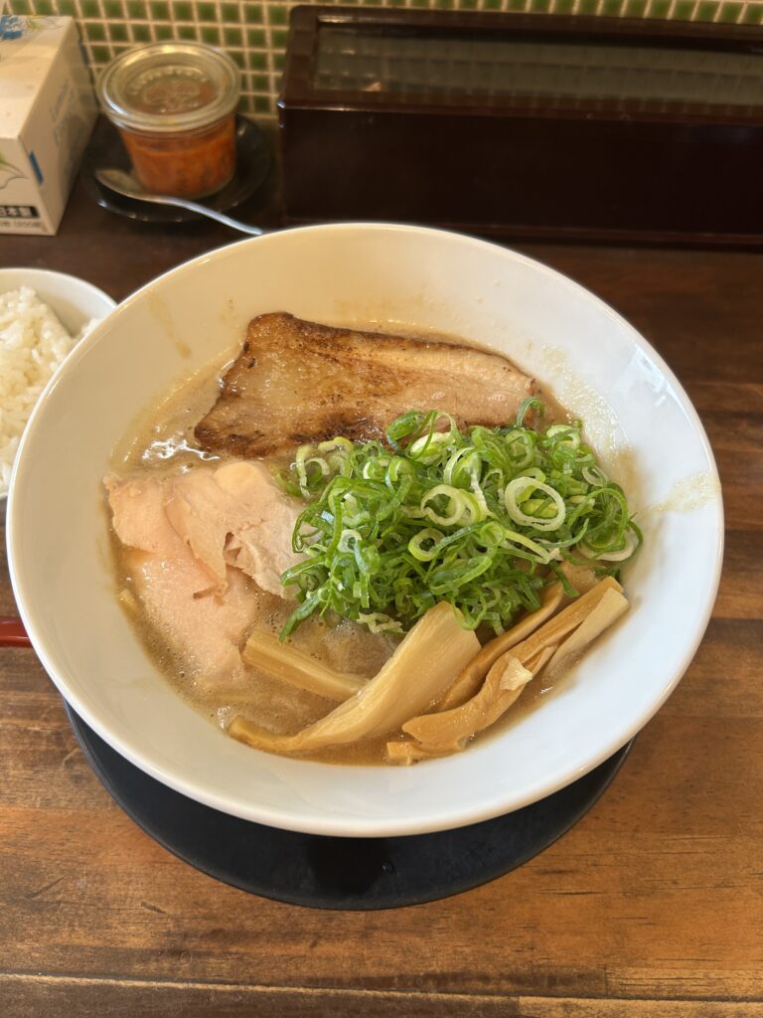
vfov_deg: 67.3
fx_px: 764
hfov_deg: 53.1
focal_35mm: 26
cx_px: 382
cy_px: 509
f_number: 1.5
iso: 100
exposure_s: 1/60
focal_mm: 5.7
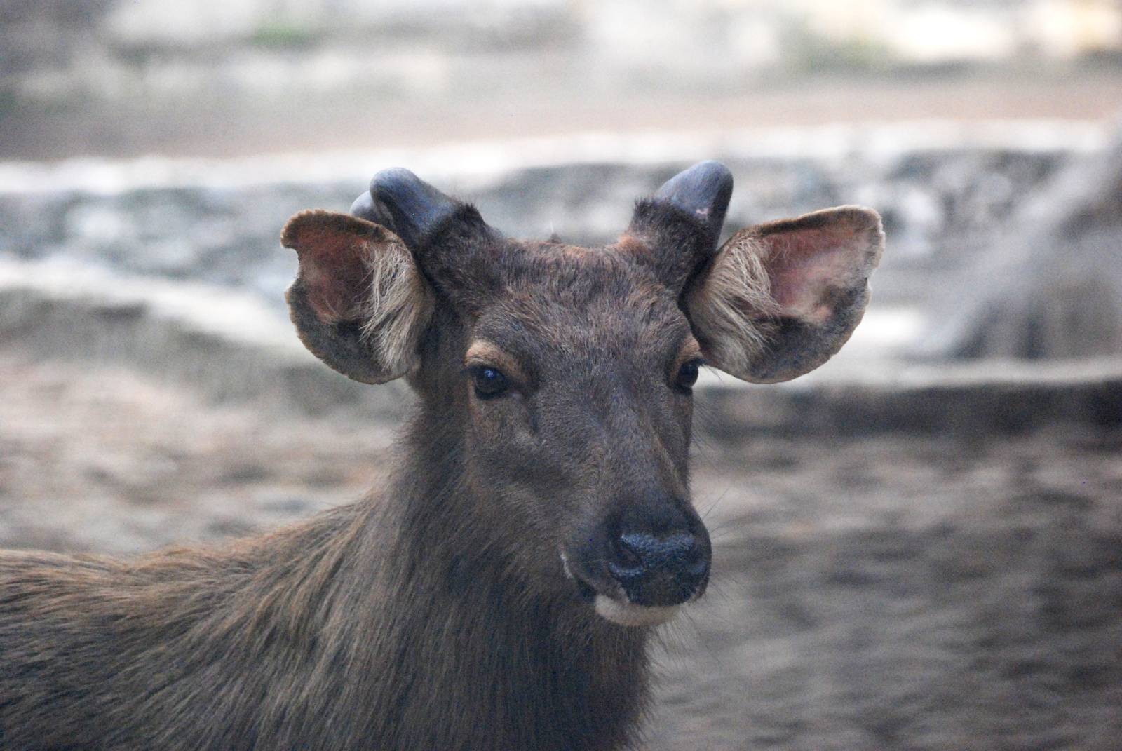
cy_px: 376
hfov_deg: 10.1
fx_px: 6319
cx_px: 561
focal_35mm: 202
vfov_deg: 6.8
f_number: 4.2
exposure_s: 1/160
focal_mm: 135
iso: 1600
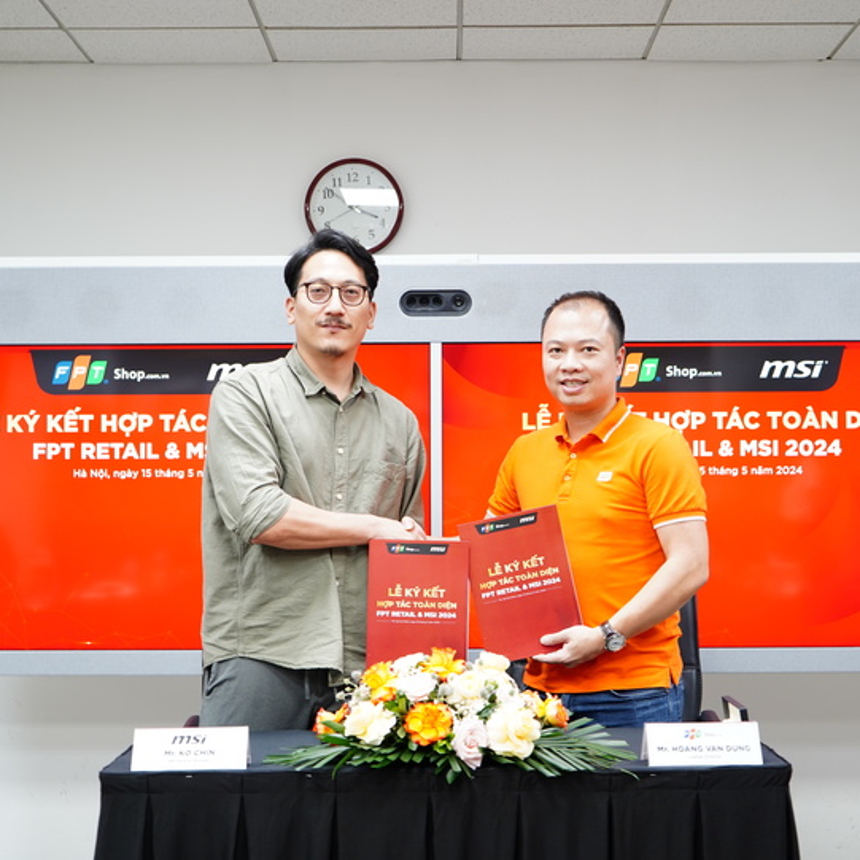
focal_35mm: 49
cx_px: 444
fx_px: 1377
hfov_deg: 34.7
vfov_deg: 34.7
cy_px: 432
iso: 800
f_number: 4
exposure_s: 1/40
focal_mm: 38
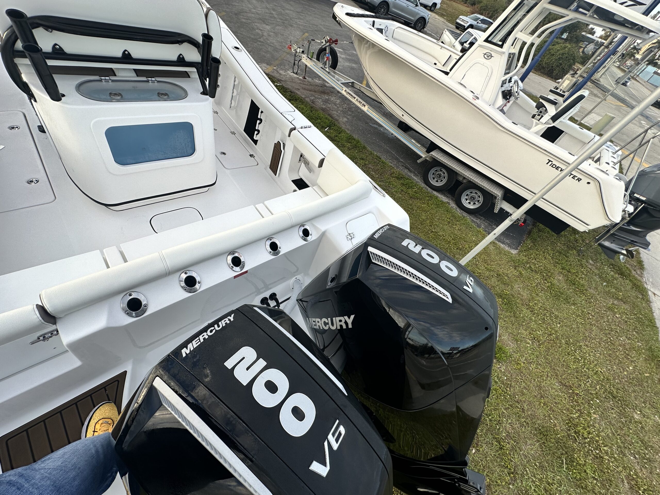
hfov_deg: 102.1
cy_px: 248
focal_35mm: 14
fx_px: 267
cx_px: 330
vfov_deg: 85.7
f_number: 2.2
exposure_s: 1/380
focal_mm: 2.22
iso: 40
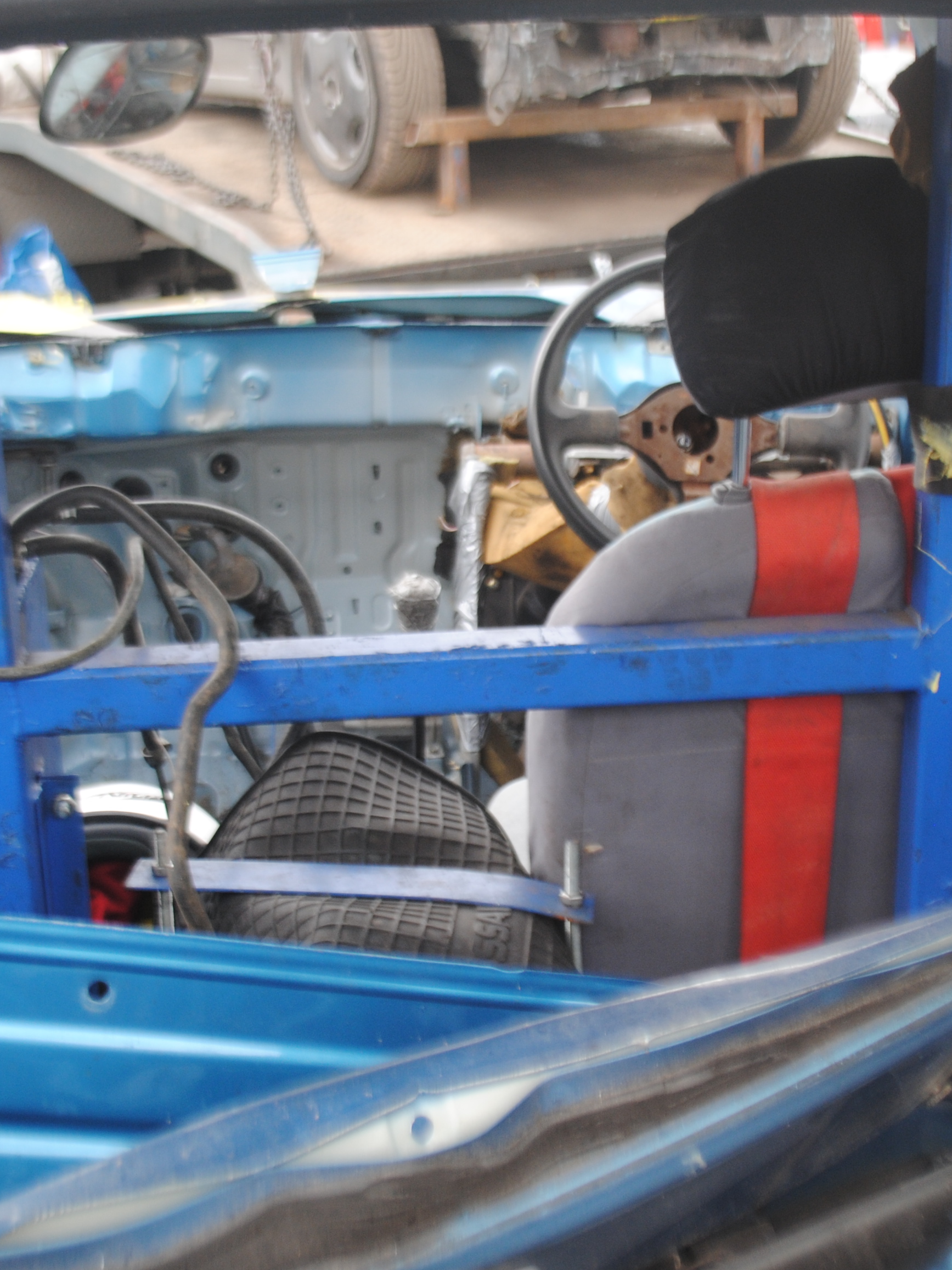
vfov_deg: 33.2
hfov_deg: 25.2
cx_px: 579
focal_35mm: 58
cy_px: 627
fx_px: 2127
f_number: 4.5
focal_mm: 24
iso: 200
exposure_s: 1/80
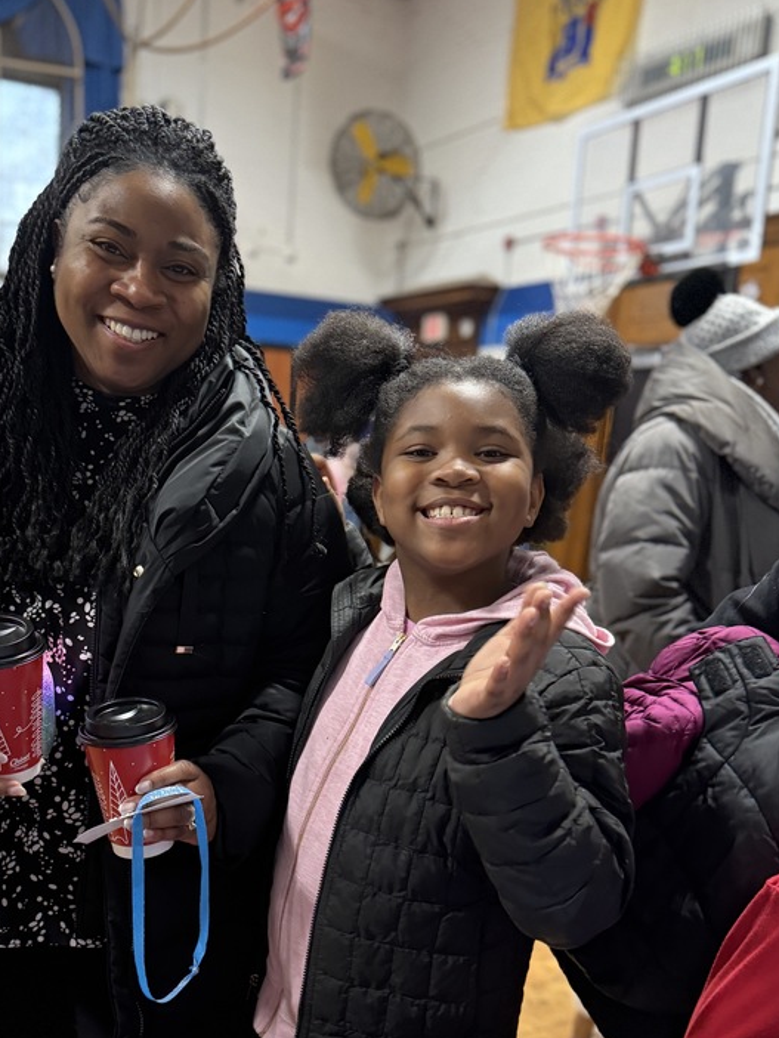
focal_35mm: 35
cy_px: 716
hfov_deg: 40.5
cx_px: 299
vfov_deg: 51.3
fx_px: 1050
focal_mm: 6.76
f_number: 1.78
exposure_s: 1/40
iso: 640
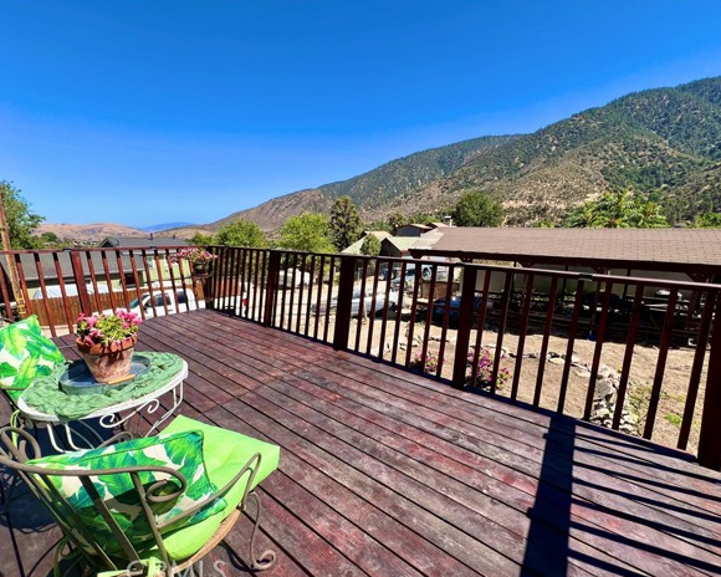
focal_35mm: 14
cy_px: 291
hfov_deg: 100.7
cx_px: 354
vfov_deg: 88.0
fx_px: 299
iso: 32
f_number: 1.8
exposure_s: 1/968
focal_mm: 1.57
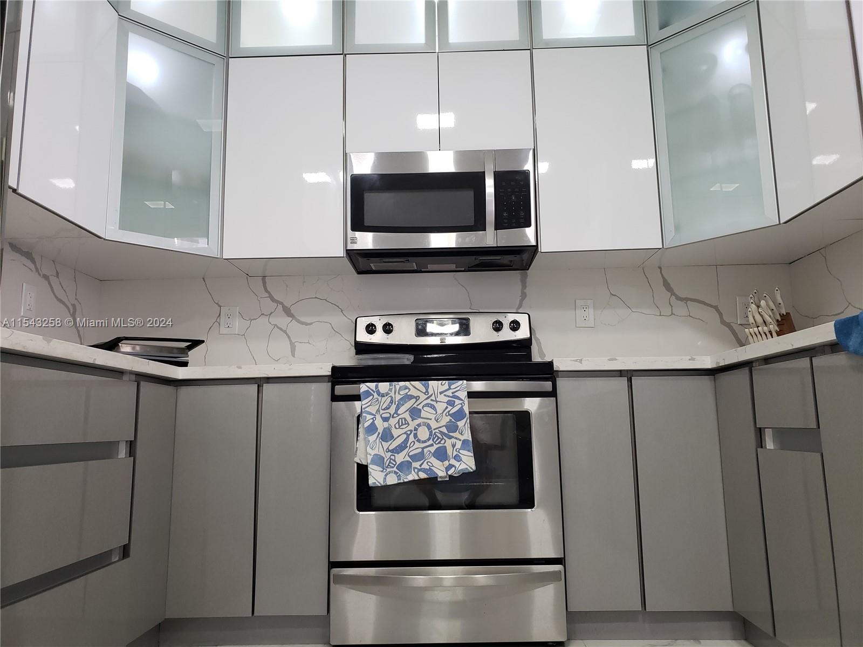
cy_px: 324
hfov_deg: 67.3
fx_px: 648
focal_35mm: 26
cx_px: 432
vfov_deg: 53.1
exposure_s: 1/40
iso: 250
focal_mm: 4.3
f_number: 2.4
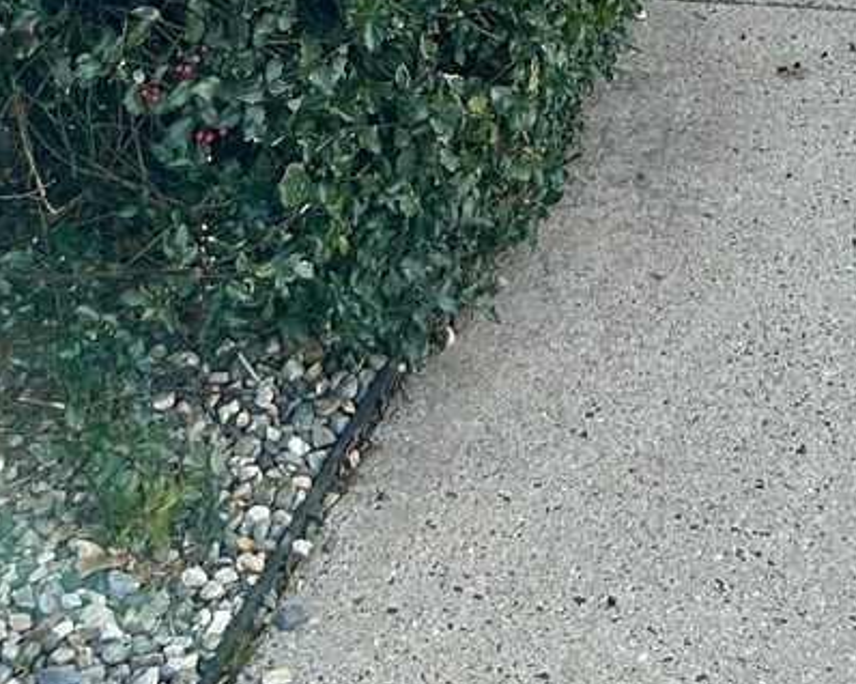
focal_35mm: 98
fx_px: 2482
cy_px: -884
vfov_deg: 12.7
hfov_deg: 19.5
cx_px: 598
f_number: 1.5
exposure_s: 1/909
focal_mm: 5.7
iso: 50
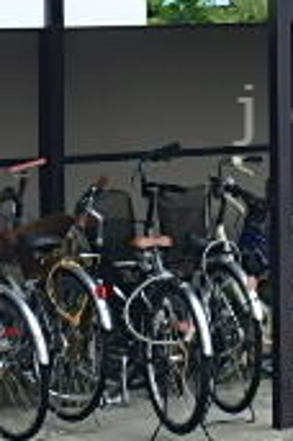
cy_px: 115
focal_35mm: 190
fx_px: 2329
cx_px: 409
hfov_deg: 7.1
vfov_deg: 10.8
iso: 125
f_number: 5.2
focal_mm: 8.7
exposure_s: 1/80
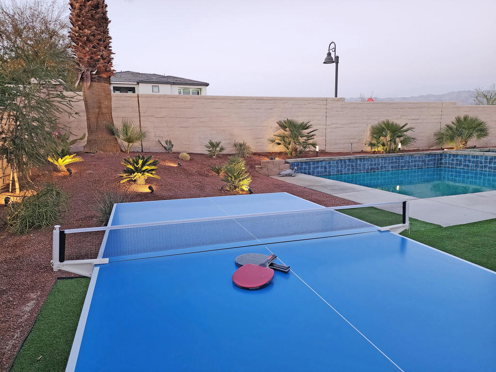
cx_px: 248
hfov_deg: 73.9
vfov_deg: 58.9
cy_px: 186
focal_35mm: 23
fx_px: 330
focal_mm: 6.4
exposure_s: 1/120
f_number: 1.8
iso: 500
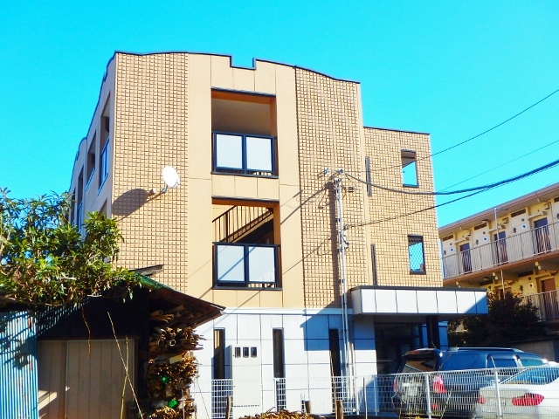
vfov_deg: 34.3
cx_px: 280
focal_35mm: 42
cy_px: 210
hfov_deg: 44.8
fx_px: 678
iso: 125
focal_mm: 7.5
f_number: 5.2
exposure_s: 1/400
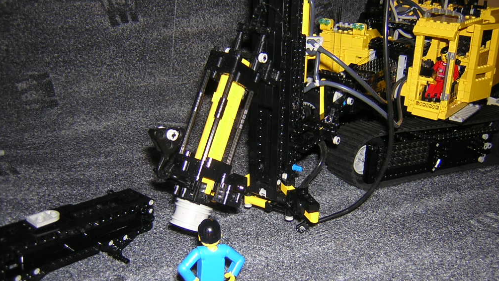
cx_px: 253
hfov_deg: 50.5
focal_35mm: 40
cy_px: 154
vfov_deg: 29.7
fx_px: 529
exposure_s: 1/60.1
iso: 100
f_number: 2.6
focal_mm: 4.7
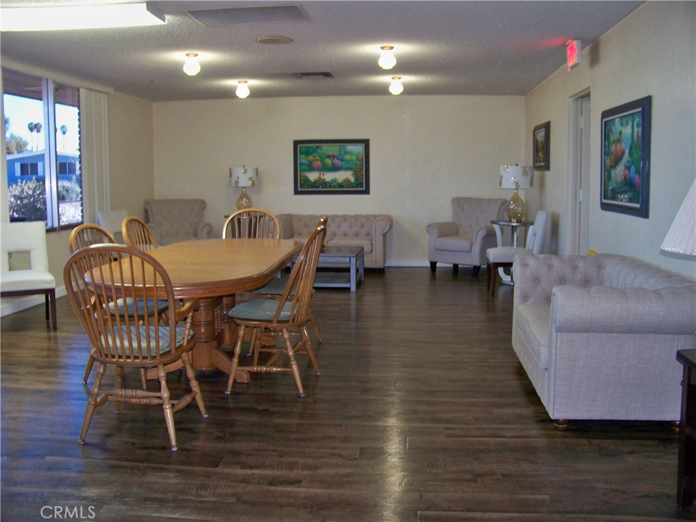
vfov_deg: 42.9
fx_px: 664
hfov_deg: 55.4
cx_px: 348
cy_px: 261
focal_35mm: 33
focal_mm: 5.85
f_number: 2.8
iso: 200
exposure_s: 1/30
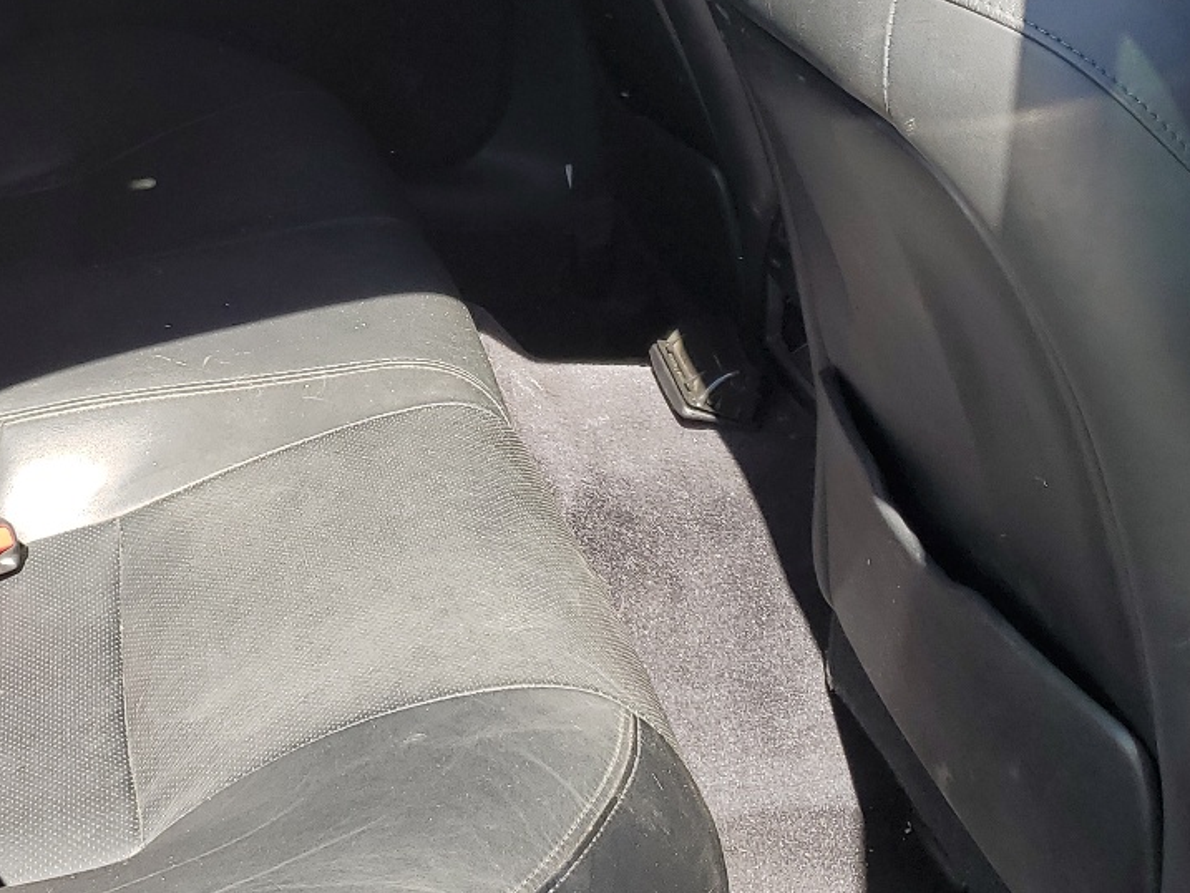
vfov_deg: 24.8
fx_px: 1994
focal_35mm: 58
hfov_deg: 32.5
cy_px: 176
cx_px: 284
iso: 50
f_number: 1.5
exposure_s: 1/500
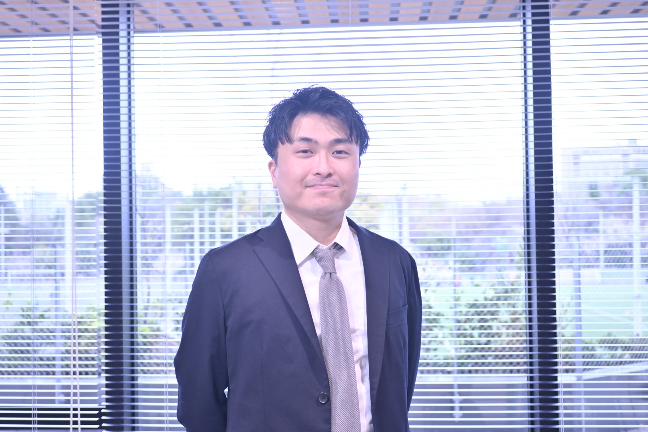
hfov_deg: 46.4
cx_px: 324
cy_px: 216
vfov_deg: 31.9
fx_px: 756
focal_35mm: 42
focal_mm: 28
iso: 1250
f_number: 2.8
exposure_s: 1/250
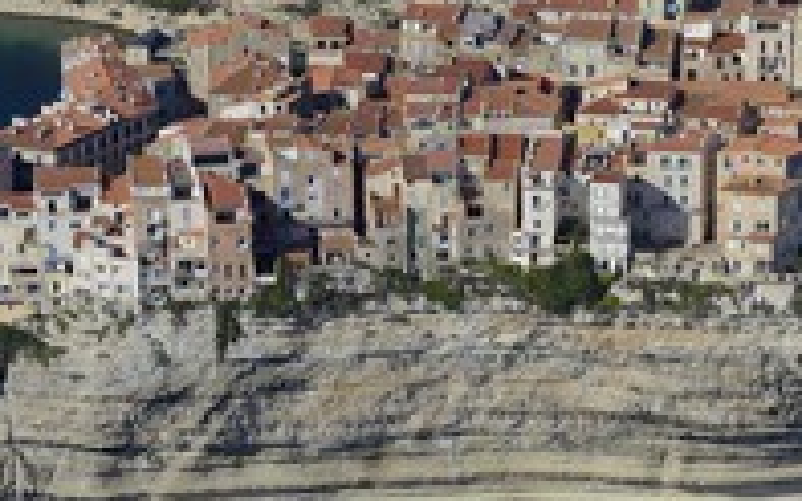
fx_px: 6402
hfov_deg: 7.1
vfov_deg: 4.5
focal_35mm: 293
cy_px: 232
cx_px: 782
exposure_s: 1/800
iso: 400
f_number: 11
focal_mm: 135
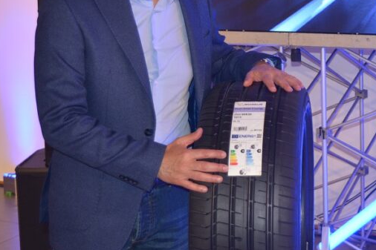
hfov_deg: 23.6
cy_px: 32
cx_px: 301
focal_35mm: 85
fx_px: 887
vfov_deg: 15.9
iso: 400
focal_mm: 28
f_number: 4.2
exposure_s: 1/60
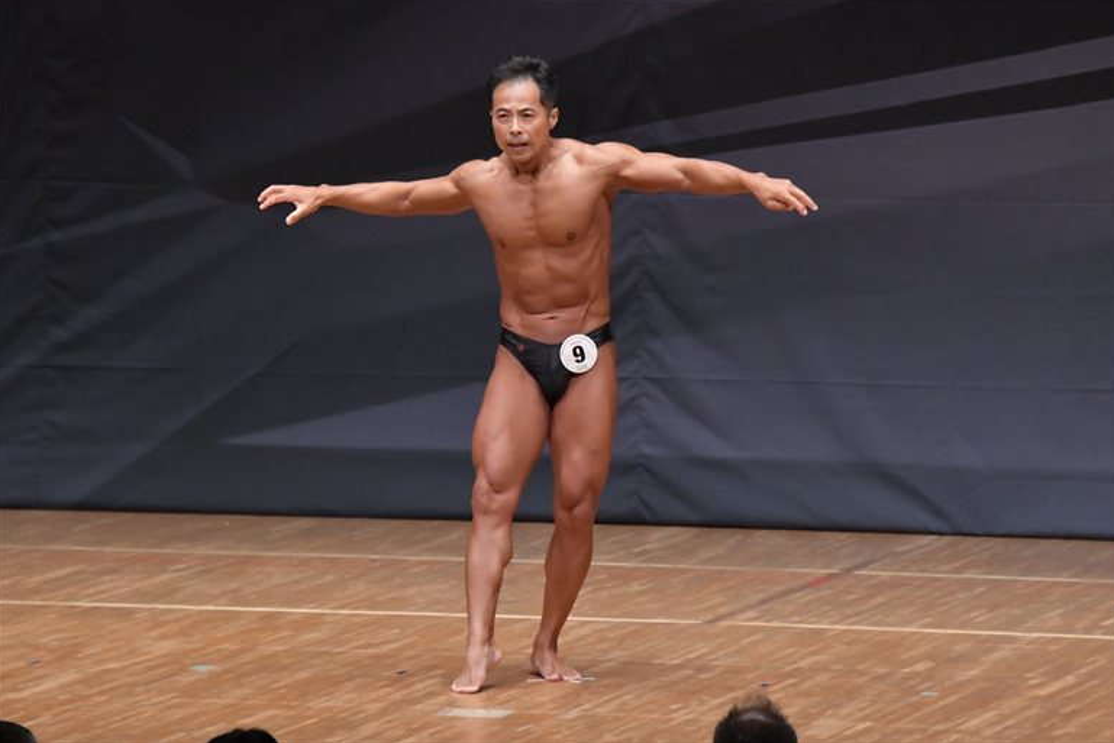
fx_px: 8882
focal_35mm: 287
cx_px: 558
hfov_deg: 7.2
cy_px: 371
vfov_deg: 4.8
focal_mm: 190
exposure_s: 1/400
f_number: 5.6
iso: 6400
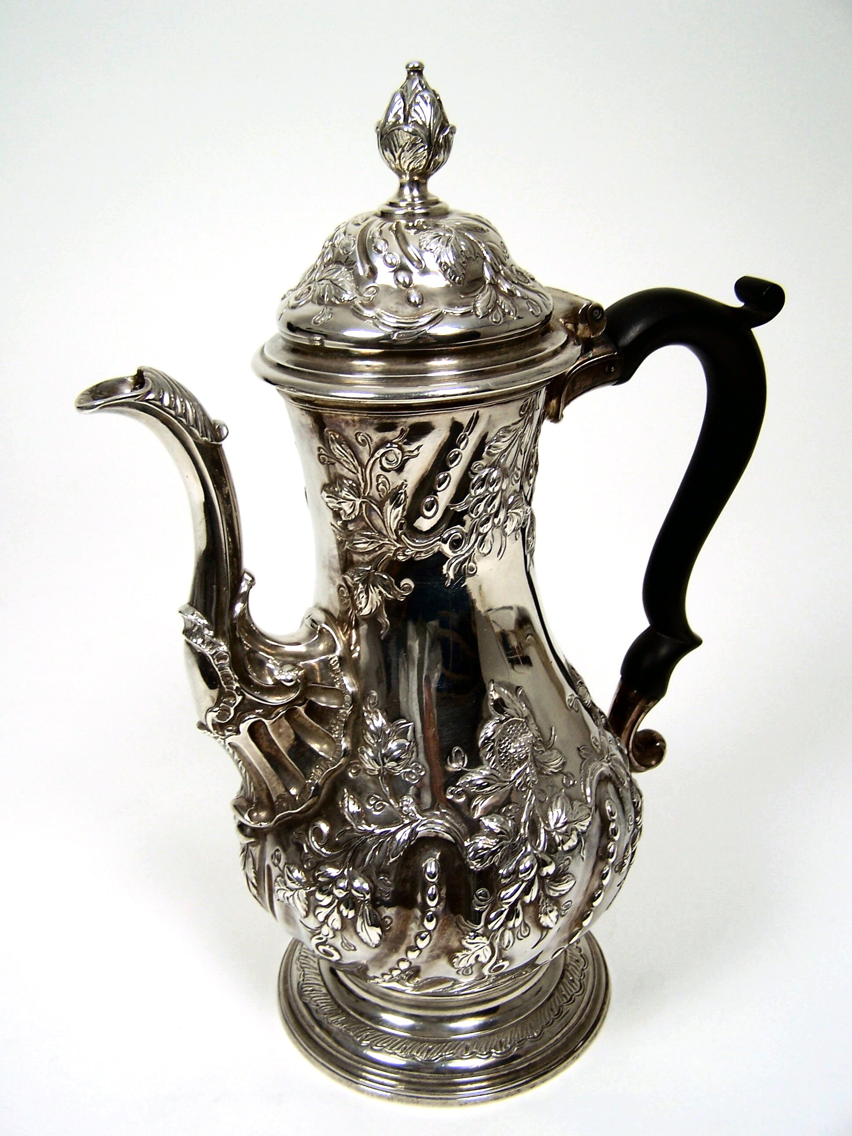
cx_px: 426
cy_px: 568
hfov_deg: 37.7
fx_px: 1247
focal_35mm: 38
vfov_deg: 49.0
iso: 80
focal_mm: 6.3
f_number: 2.8
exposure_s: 1/90
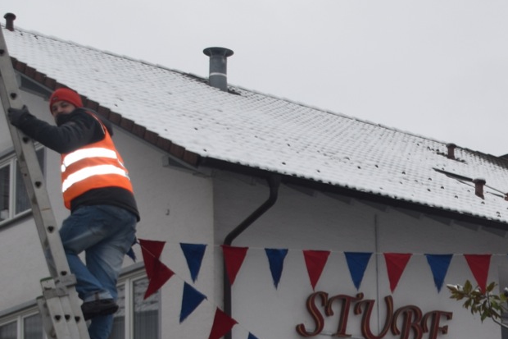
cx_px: 505
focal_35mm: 102
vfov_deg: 13.2
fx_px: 1433
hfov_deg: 19.5
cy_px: 358
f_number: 6.3
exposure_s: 1/160
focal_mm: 21
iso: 100
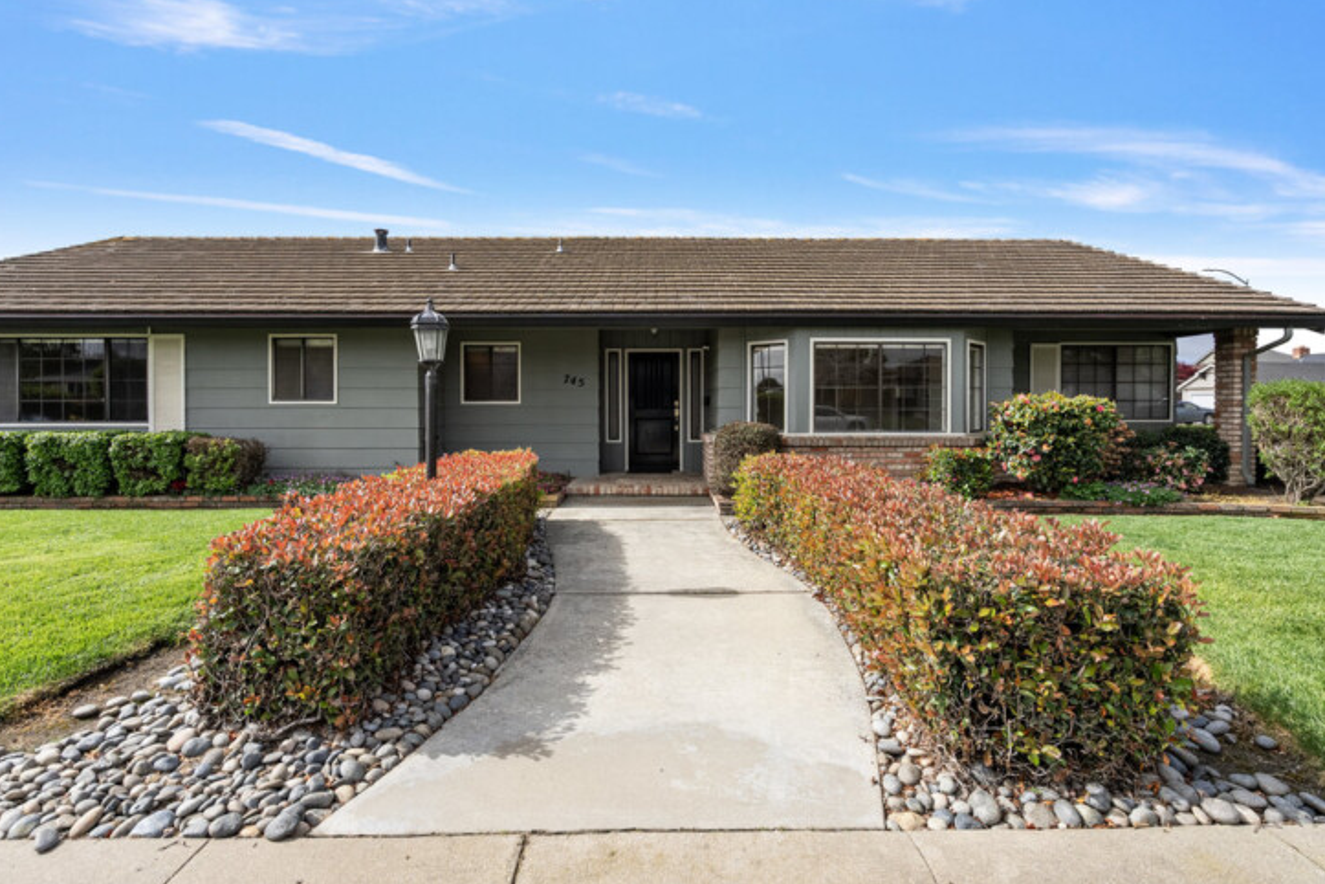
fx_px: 626
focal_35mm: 17
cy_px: 419
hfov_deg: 93.3
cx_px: 665
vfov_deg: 70.4
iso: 400
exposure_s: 1/800
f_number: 8
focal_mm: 16
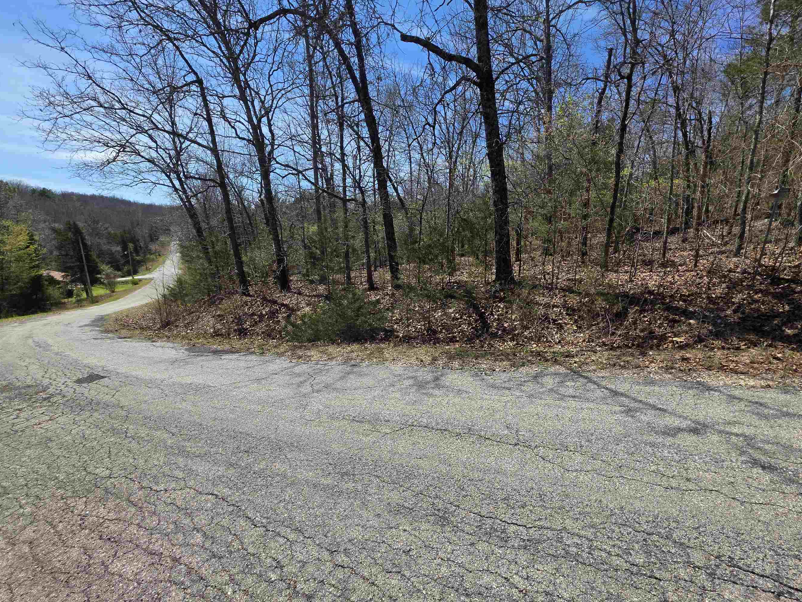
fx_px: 348
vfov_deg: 81.7
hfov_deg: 98.1
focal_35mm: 15
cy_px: 309
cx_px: 418
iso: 40
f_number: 1.9
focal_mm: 2.2
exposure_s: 1/1737
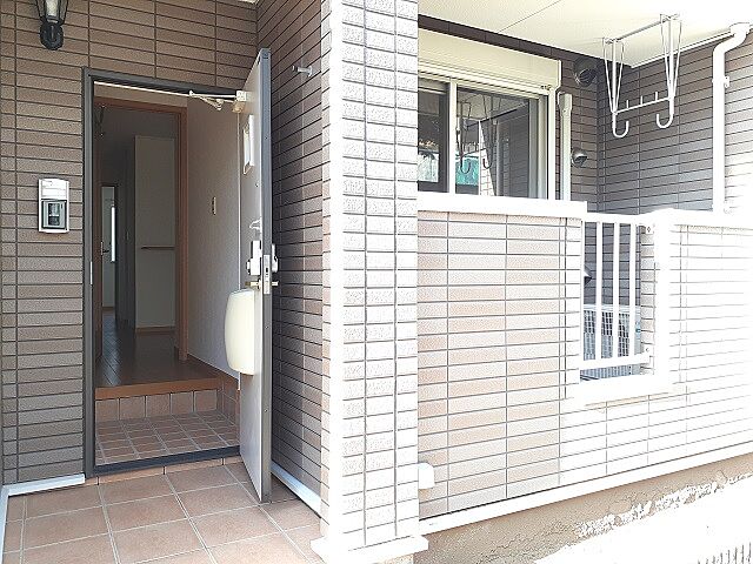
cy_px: 282
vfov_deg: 51.4
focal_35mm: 27
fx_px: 587
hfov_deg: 65.3
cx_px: 376
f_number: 1.9
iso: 100
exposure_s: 1/50
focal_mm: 3.6
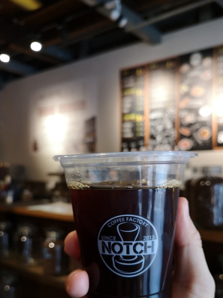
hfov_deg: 41.8
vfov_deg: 53.7
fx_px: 292
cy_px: 174
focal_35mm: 34
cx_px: 110
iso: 400
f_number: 1.8
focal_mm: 3.95
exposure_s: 1/100
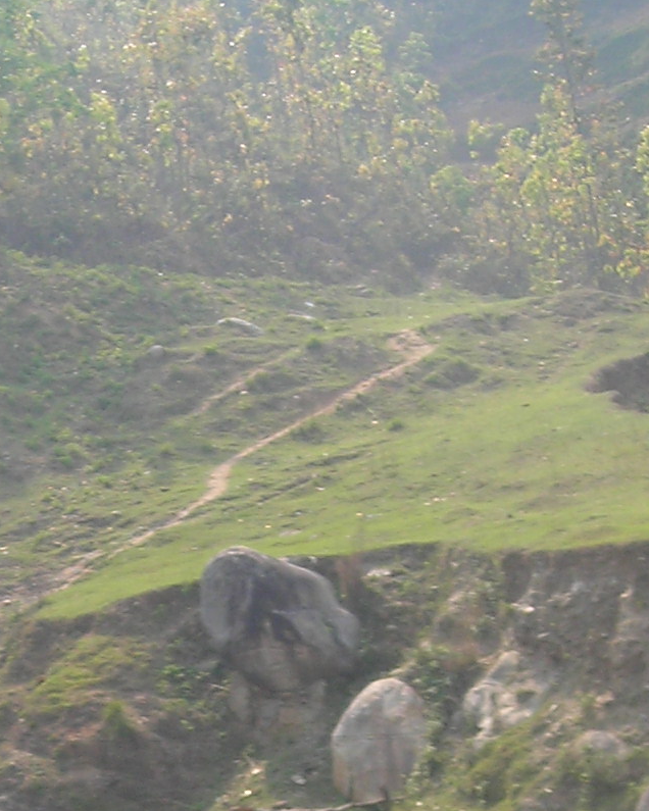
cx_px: 79
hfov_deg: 12.7
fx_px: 2905
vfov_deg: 15.5
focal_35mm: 121
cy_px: 891
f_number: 3.2
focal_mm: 6.3
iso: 50
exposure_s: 1/257
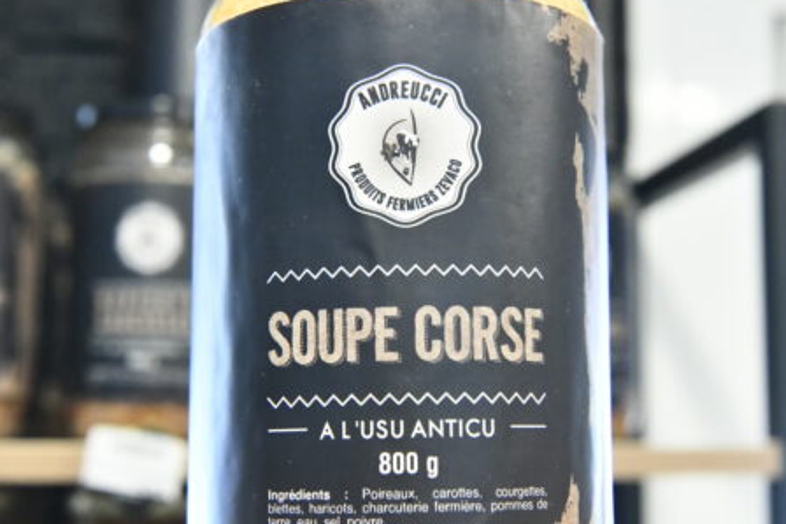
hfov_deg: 30.1
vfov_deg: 20.3
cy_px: 272
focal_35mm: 67
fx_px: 1463
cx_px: 400
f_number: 8
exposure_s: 1/250
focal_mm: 50
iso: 16000
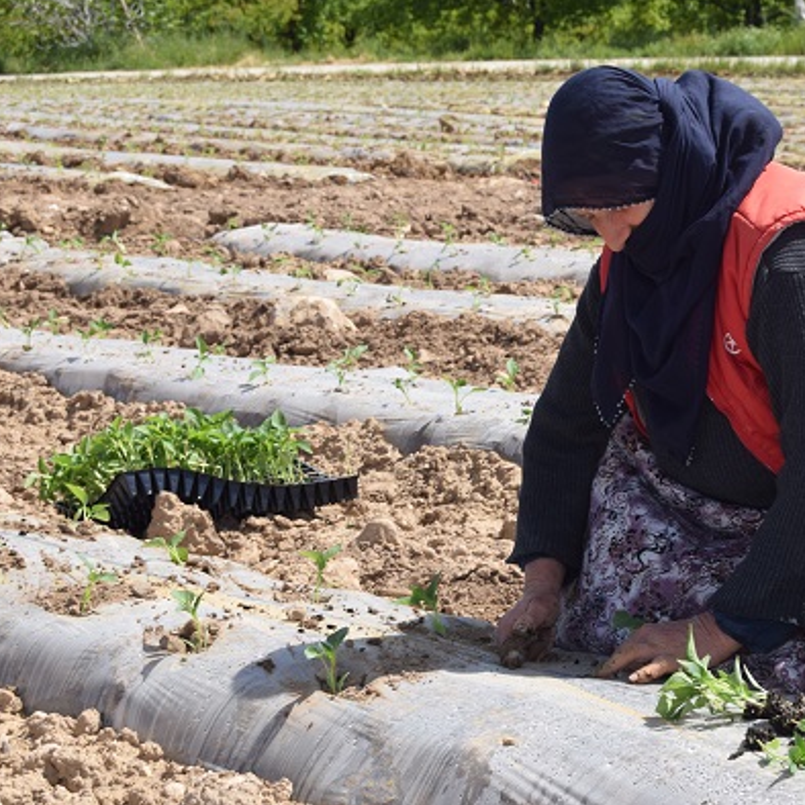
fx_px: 2806
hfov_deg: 16.3
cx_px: 580
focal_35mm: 107
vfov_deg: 16.3
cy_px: 400
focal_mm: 55
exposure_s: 1/125
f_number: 5.6
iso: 100
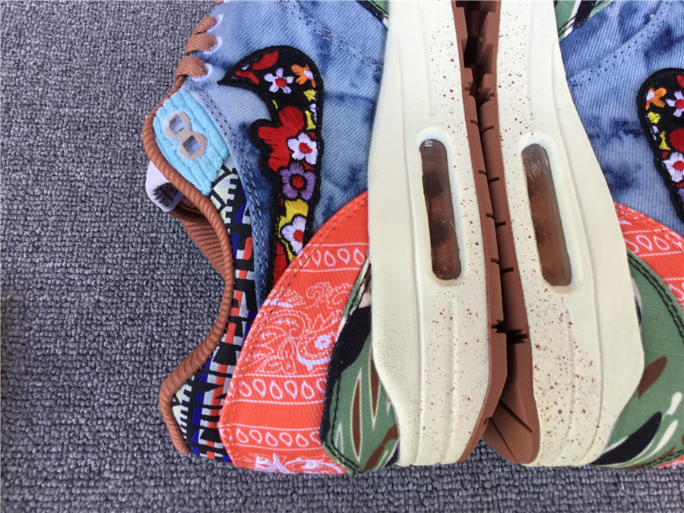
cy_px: 256
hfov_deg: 58.4
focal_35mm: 31
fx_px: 613
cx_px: 342
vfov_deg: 45.4
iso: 25
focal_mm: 3.3
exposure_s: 1/100
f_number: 2.4
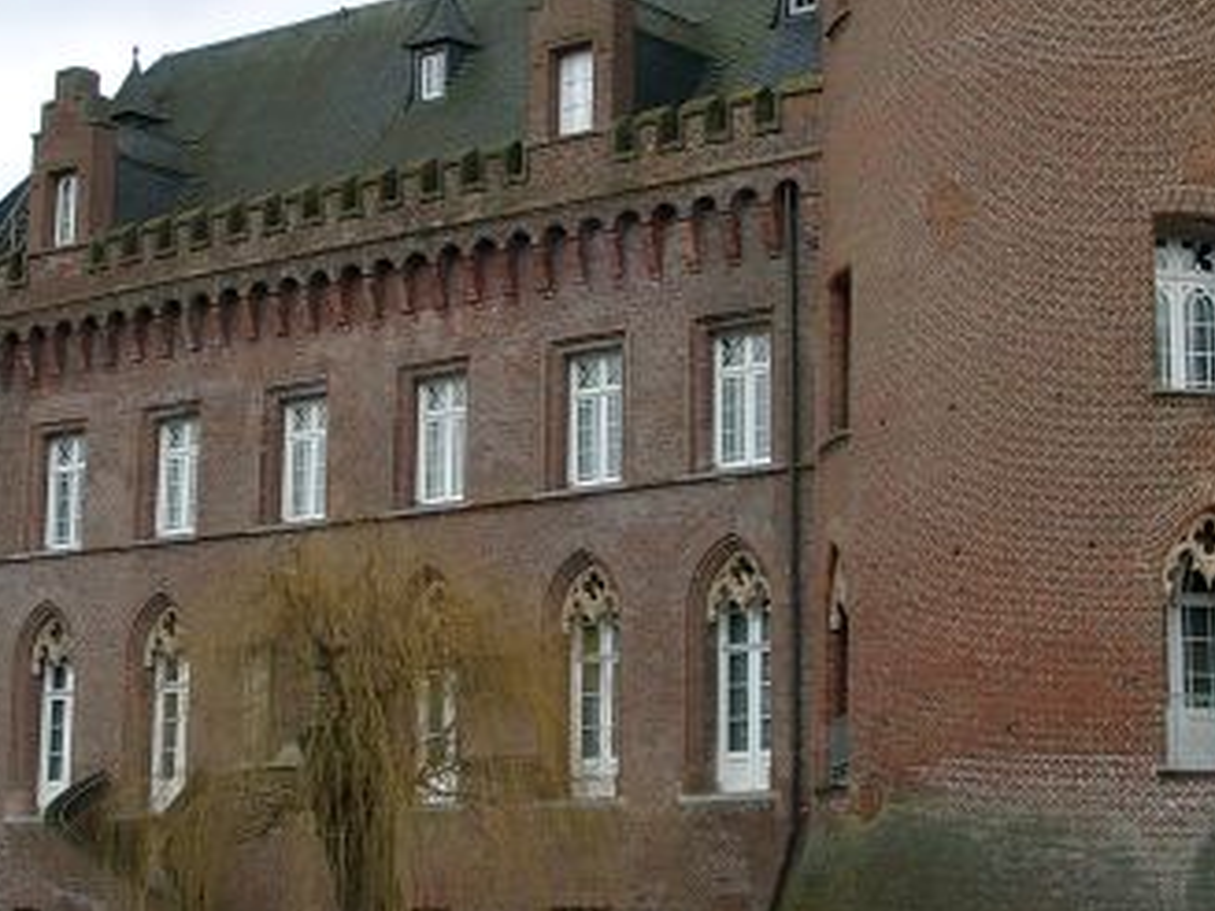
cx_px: 622
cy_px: 204
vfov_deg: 17.7
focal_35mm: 83
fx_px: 2913
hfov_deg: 23.6
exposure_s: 1/93.9
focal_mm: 7.13
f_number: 4
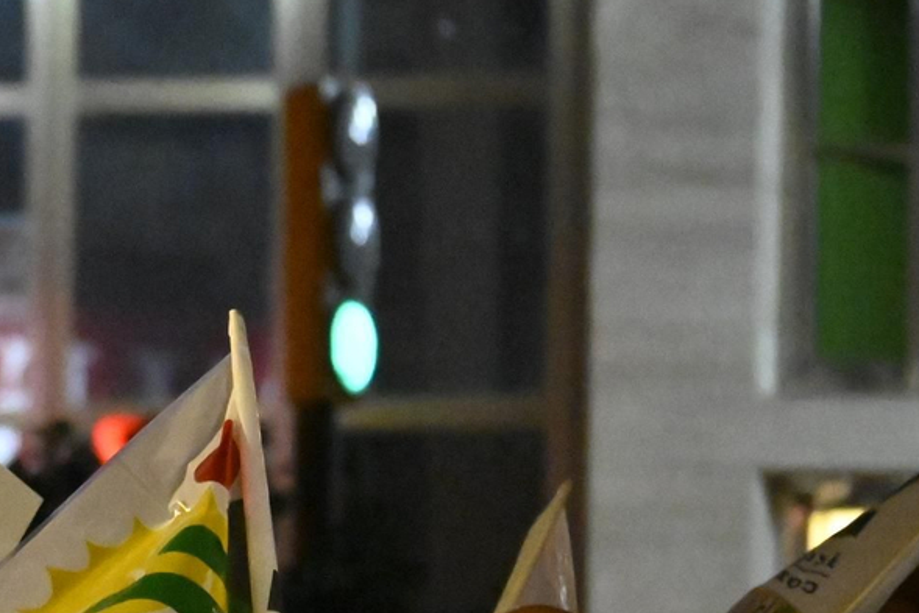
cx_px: -109
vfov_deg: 1.4
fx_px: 25992
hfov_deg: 2.0
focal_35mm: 1018
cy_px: 498
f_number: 6.3
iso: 20000
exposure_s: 1/160
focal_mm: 250
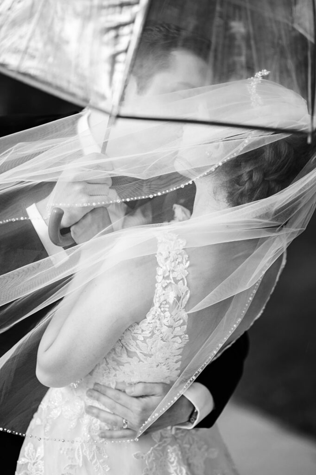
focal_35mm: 85
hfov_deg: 16.1
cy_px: 238
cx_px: 158
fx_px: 1120
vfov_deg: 23.9
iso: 320
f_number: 1.8
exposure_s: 1/250
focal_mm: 85
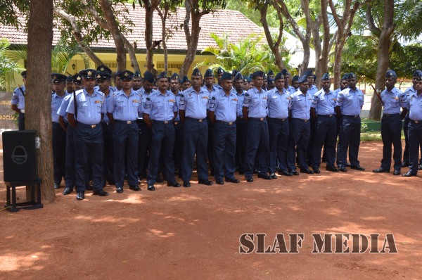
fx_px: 527
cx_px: 211
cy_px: 140
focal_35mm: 45
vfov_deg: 29.8
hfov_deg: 43.7
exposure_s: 1/100
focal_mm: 30
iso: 400
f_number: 8
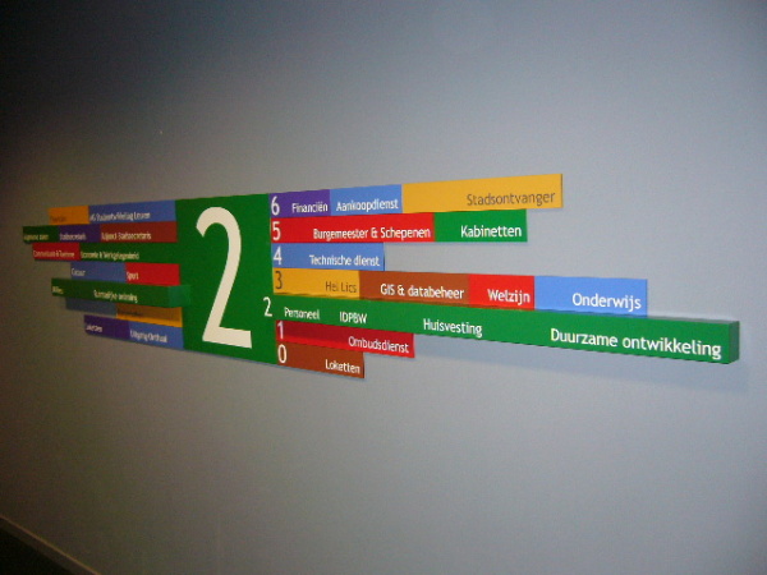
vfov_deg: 40.7
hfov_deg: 52.6
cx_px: 384
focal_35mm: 35
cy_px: 288
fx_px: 776
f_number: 2.8
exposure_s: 1/60
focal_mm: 5.8
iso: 250
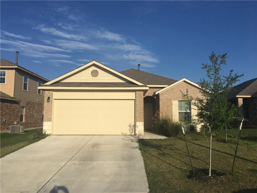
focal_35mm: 29
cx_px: 128
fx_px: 215
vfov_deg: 48.2
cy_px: 96
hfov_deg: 61.7
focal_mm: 4.15
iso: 25
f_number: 2.2
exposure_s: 1/3205
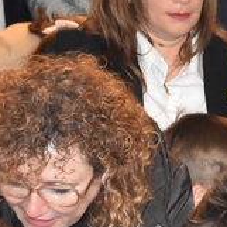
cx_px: 269
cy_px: 140
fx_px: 2545
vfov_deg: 5.1
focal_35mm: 343
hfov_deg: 5.1
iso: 3600
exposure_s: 1/60
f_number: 4.5
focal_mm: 48
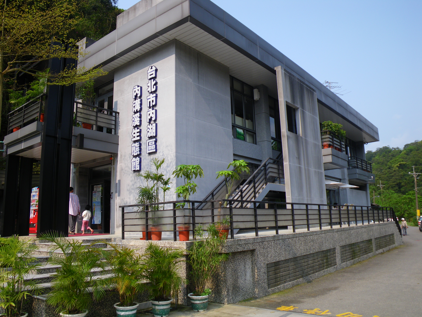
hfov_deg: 63.4
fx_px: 341
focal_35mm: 28
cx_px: 211
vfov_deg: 49.7
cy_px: 158
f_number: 4.2
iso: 50
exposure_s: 1/200
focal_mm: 5
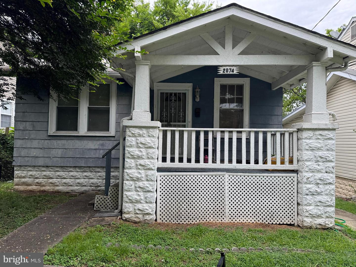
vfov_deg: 56.8
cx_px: 178
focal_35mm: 24
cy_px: 134
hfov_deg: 71.6
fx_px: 247
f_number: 1.78
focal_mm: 6.76
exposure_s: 1/567
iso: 80
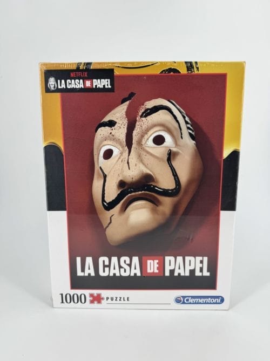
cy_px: 180
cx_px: 135
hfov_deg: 56.7
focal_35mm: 24
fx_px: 250
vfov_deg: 71.7
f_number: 1.78
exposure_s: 1/572
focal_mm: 6.76
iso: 80
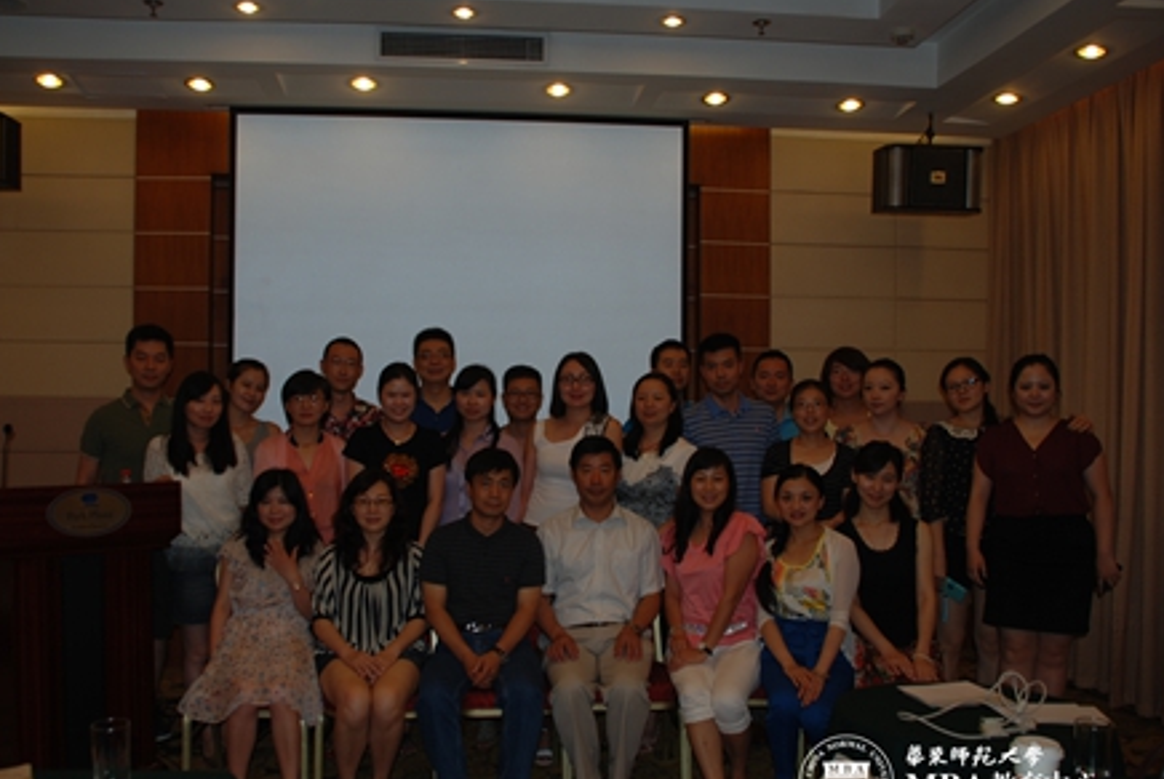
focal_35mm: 33
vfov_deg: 40.1
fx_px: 1068
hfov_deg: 57.1
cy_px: 418
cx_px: 542
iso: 100
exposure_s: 1/60
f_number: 3.8
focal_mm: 20
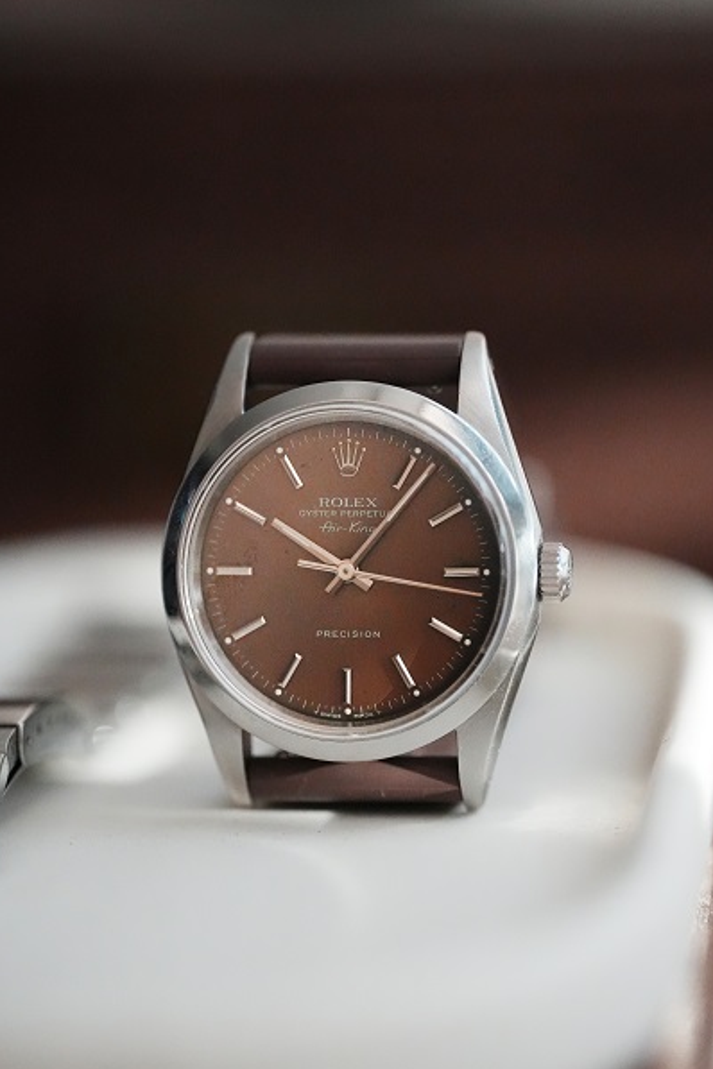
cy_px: 569
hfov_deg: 11.4
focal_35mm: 120
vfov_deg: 17.1
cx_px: 363
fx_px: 3565
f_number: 2.8
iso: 12800
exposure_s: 1/4000
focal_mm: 105
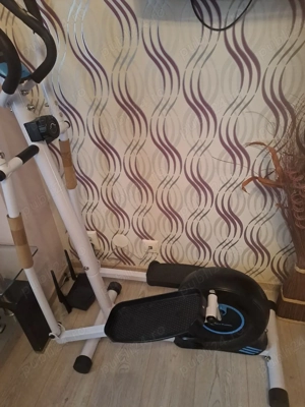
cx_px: 152
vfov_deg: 69.4
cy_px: 204
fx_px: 294
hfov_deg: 54.9
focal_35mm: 25
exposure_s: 1/25
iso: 500
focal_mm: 4.65
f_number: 1.8
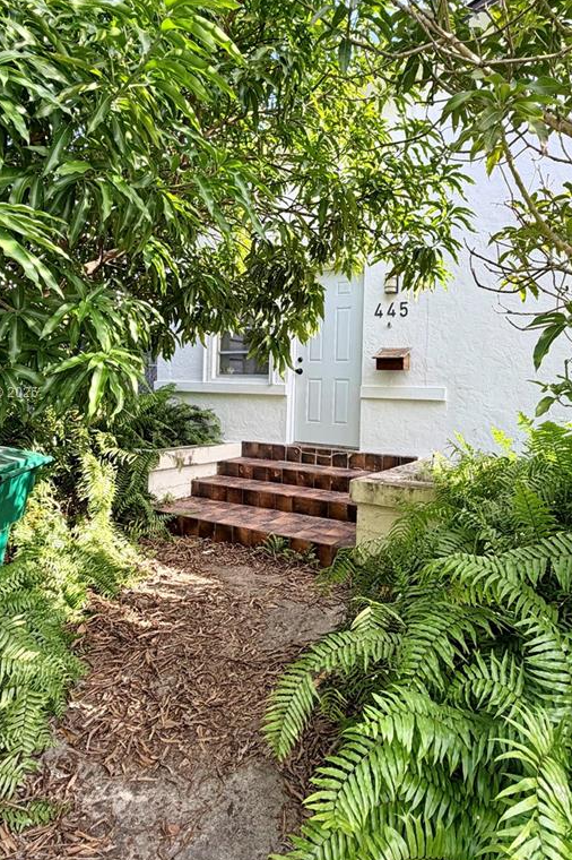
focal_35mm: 23
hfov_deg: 54.7
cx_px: 340
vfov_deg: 76.0
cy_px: 394
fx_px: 549
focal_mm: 2.22
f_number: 2.2
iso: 40
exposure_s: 1/148
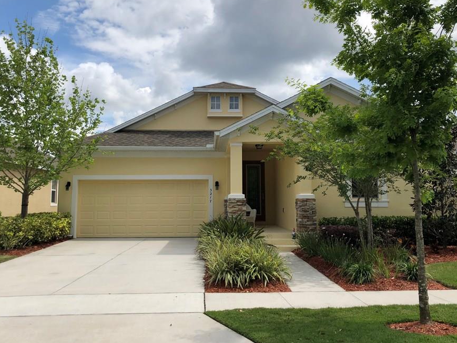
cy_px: 152
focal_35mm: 33
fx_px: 436
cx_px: 219
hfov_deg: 55.3
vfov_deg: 42.9
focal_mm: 3.99
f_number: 1.8
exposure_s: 1/2667
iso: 25
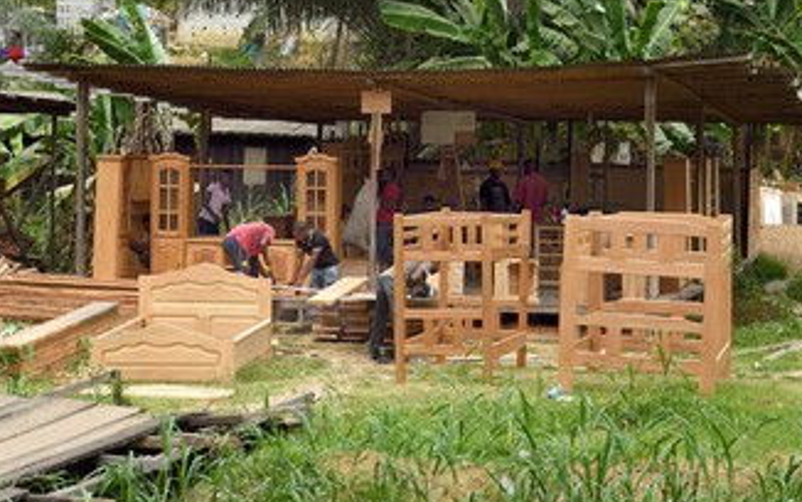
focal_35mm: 92
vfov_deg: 14.2
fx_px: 2012
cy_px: 172
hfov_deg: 22.5
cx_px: 354
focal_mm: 70
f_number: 8
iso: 400
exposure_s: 1/640
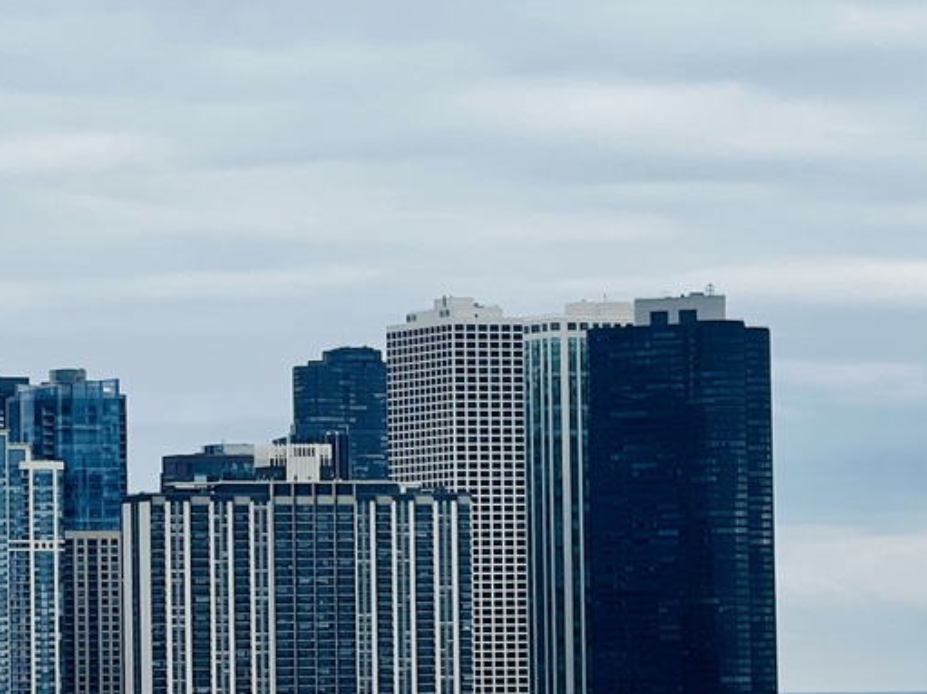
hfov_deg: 9.1
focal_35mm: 217
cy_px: 159
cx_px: 236
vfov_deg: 6.8
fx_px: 5810
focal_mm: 9
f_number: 2.8
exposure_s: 1/552
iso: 32
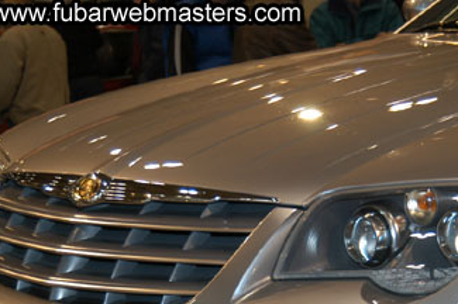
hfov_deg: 13.6
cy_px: 294
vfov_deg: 9.1
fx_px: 1906
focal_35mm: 150
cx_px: 418
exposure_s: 1/60
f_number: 5
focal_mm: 48
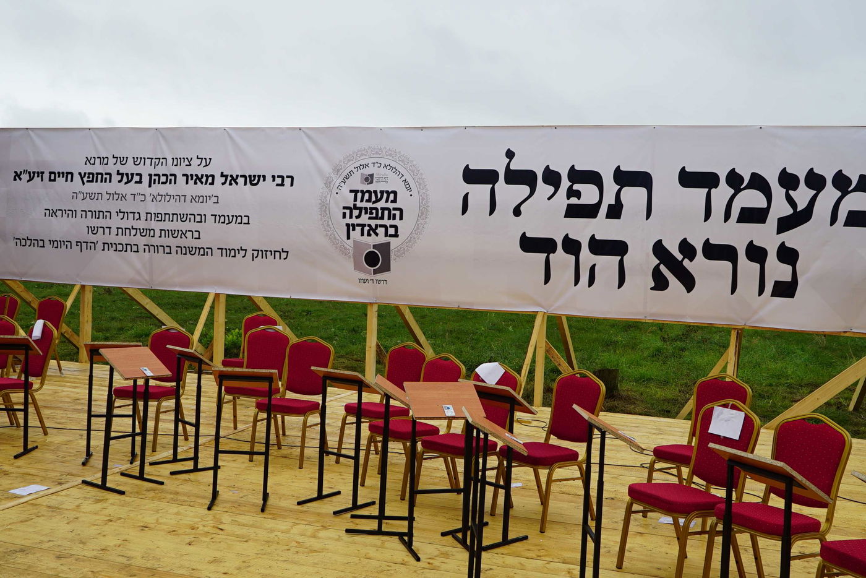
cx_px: 433
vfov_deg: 36.9
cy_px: 289
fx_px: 866
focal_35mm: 36
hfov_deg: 53.1
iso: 100
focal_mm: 24
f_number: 8
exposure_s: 1/80
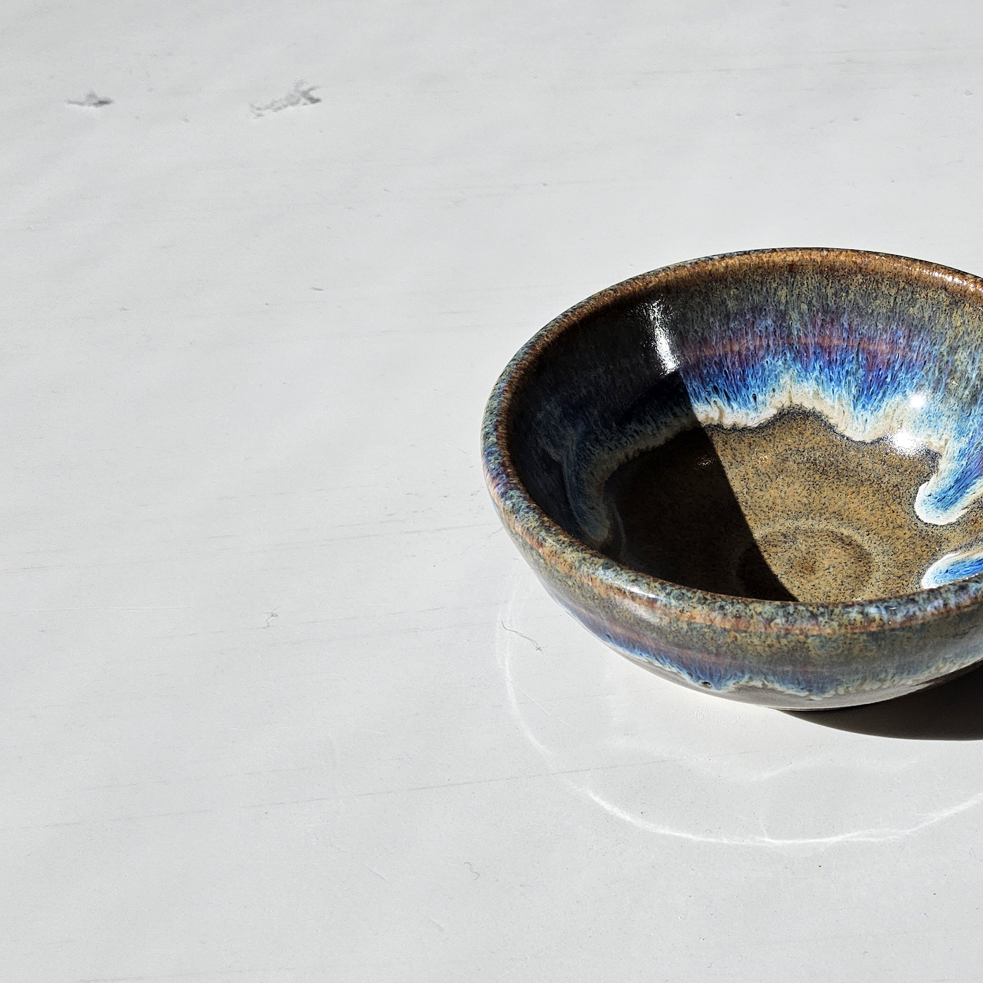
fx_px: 1285
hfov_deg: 39.7
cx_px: 824
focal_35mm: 40
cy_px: 499
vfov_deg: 41.9
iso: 32
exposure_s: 1/241
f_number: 2
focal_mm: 3.08
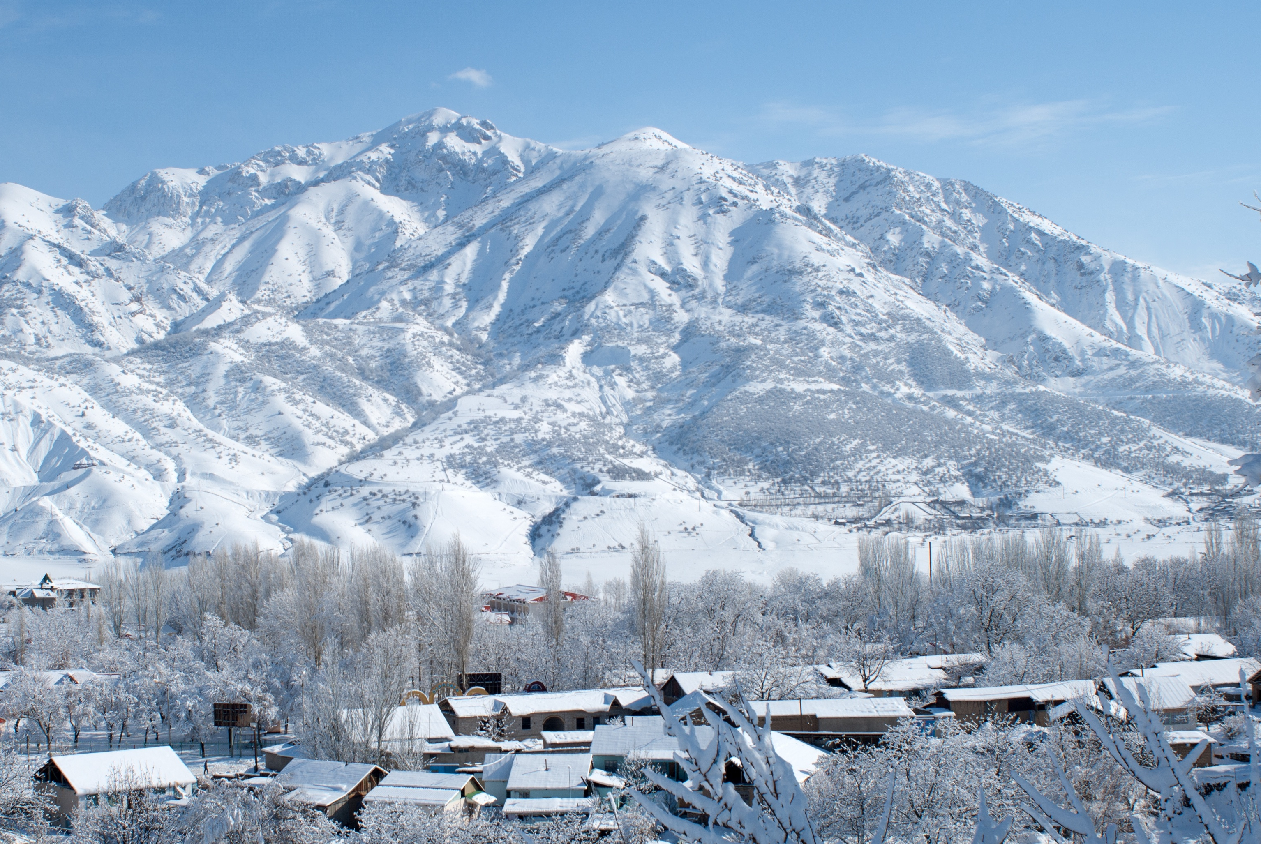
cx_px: 510
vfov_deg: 25.6
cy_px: 438
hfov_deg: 37.3
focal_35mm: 53
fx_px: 1859
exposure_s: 1/350
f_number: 10
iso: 100
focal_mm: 28
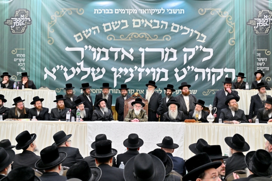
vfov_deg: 39.4
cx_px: 136
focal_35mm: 34
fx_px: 253
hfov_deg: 56.5
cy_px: 90
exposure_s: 1/250
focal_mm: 33.5
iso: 640
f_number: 4
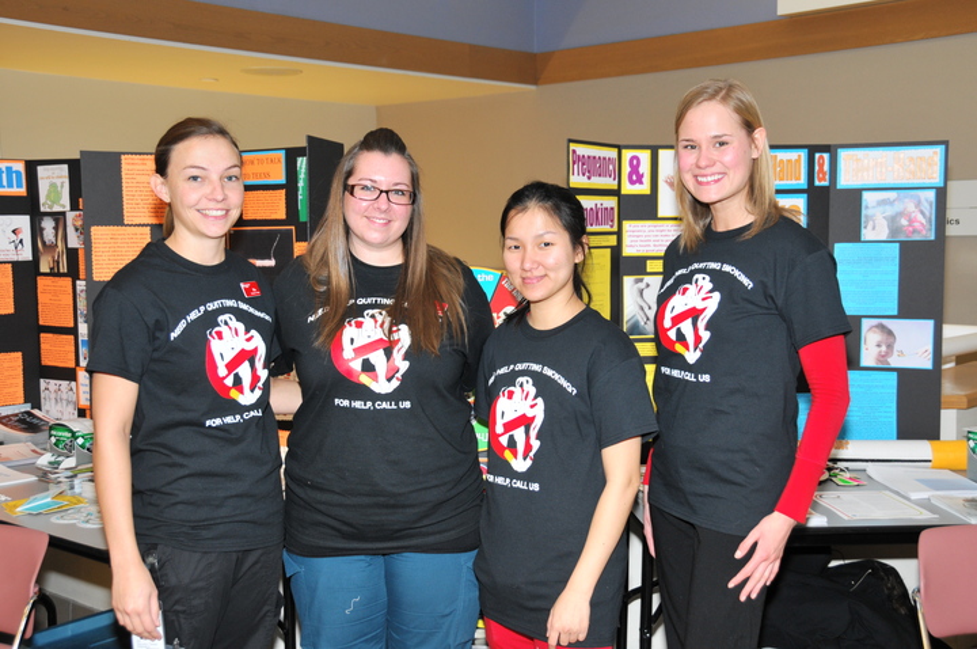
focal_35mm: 44
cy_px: 324
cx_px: 488
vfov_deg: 30.8
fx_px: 1179
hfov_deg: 45.0
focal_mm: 29
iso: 500
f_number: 5
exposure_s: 1/60
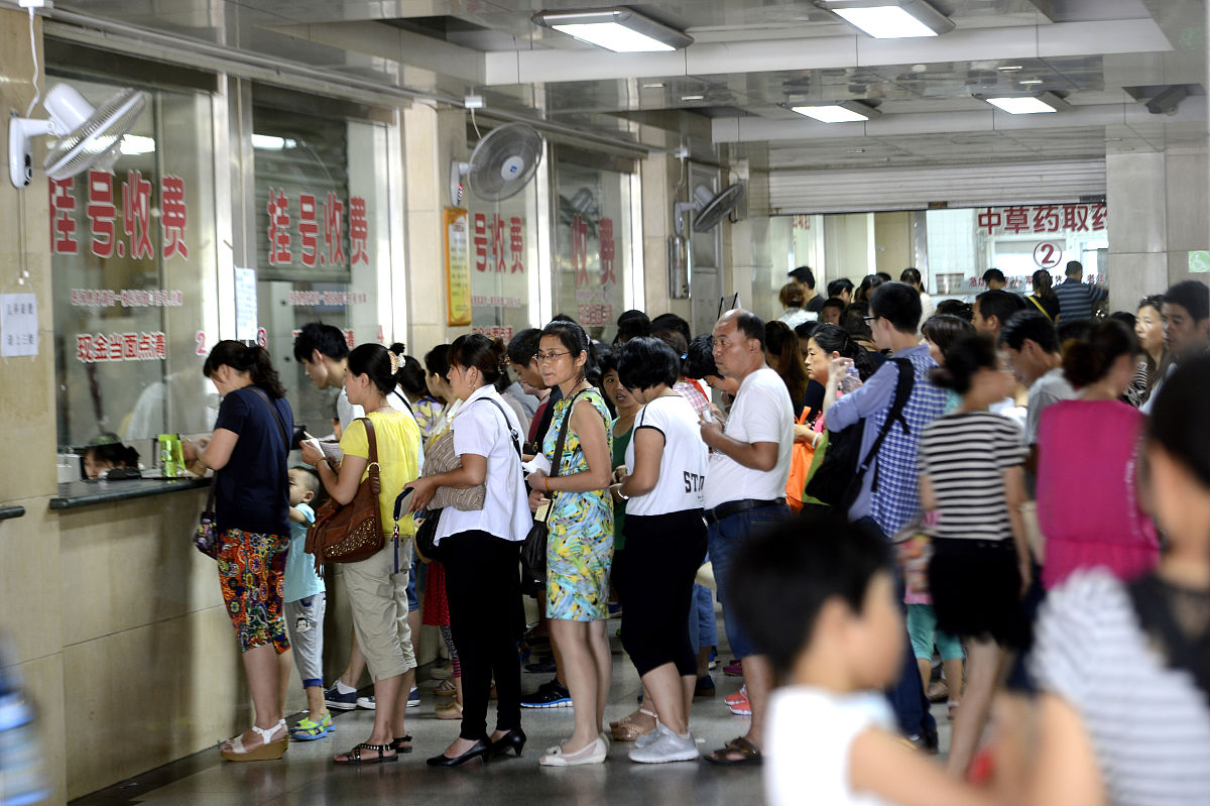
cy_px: 403
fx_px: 3192
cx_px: 605
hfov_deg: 21.5
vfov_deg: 14.4
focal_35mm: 95
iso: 640
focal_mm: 95
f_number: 2.8
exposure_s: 1/20
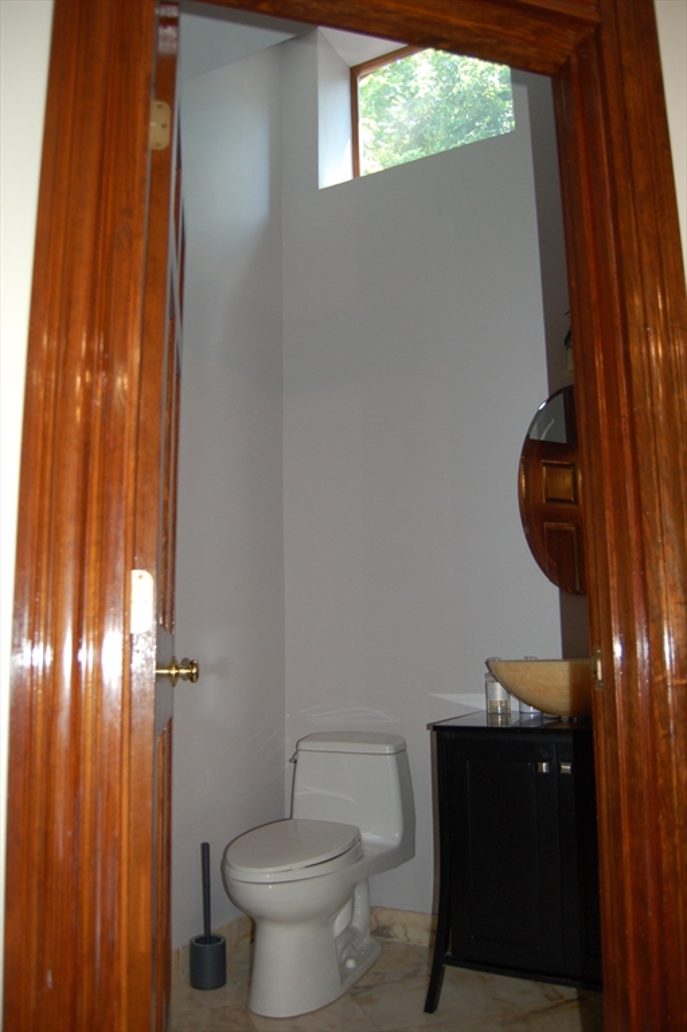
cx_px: 344
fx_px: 774
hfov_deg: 47.9
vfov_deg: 67.4
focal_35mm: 27
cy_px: 516
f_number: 3.5
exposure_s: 1/60
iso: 400
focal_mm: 18
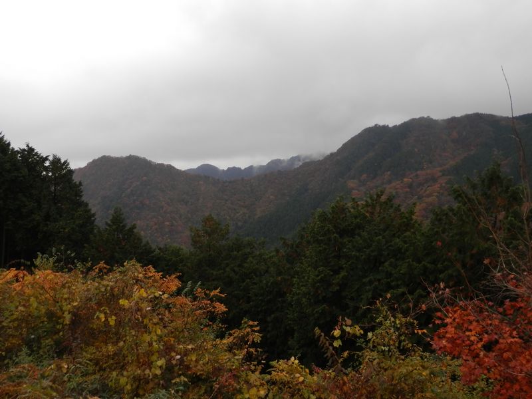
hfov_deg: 60.0
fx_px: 461
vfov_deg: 46.8
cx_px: 266
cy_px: 200
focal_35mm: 30
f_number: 3.3
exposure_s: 1/250
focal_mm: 5.5
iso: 80
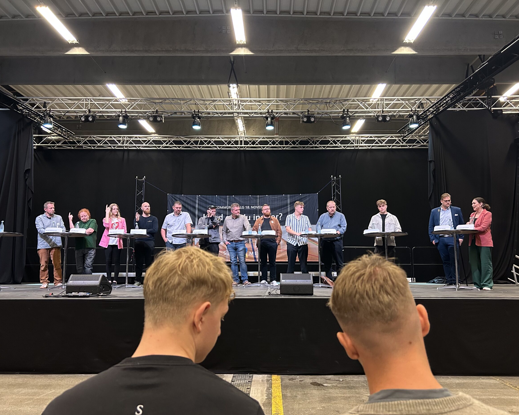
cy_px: 214
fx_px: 430
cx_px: 270
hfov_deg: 62.2
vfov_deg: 51.5
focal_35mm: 28
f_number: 1.5
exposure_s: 1/60
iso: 400
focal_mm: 5.7
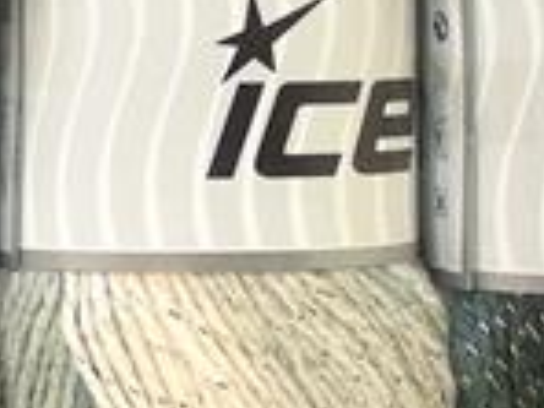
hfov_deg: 10.1
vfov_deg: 7.6
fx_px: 3064
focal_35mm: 195
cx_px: 22
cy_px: 119
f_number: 2.9
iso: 200
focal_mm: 14.73
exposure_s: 1/17.7
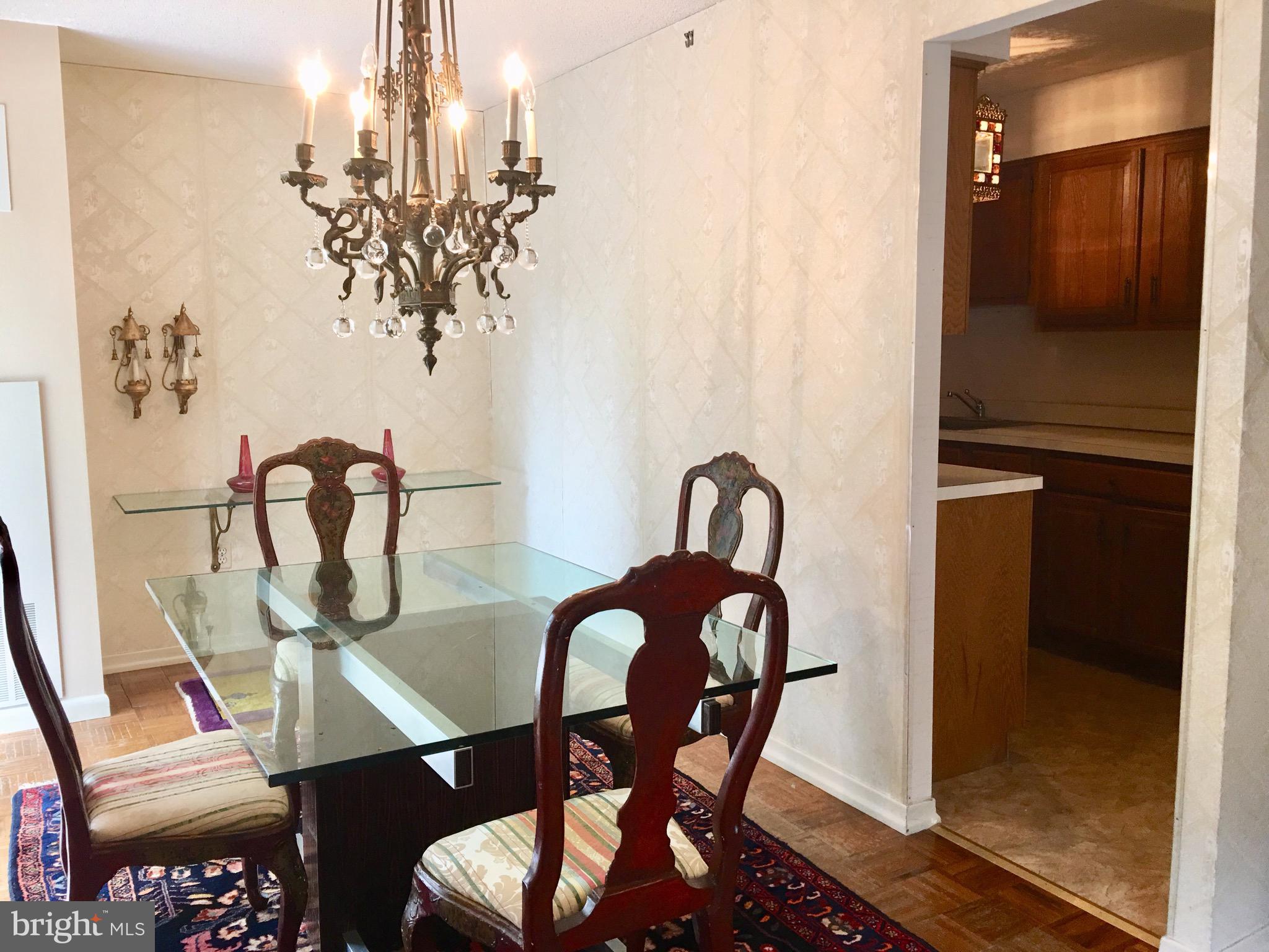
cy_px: 476
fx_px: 1063
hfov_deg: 61.7
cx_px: 634
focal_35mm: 29
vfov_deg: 48.2
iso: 40
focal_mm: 4.15
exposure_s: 1/15
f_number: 2.2
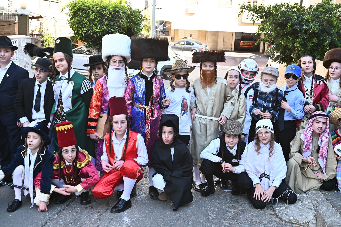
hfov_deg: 43.6
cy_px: 114
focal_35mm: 45
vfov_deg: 29.8
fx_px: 426
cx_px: 170
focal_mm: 45
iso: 400
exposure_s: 1/200
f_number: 5.6
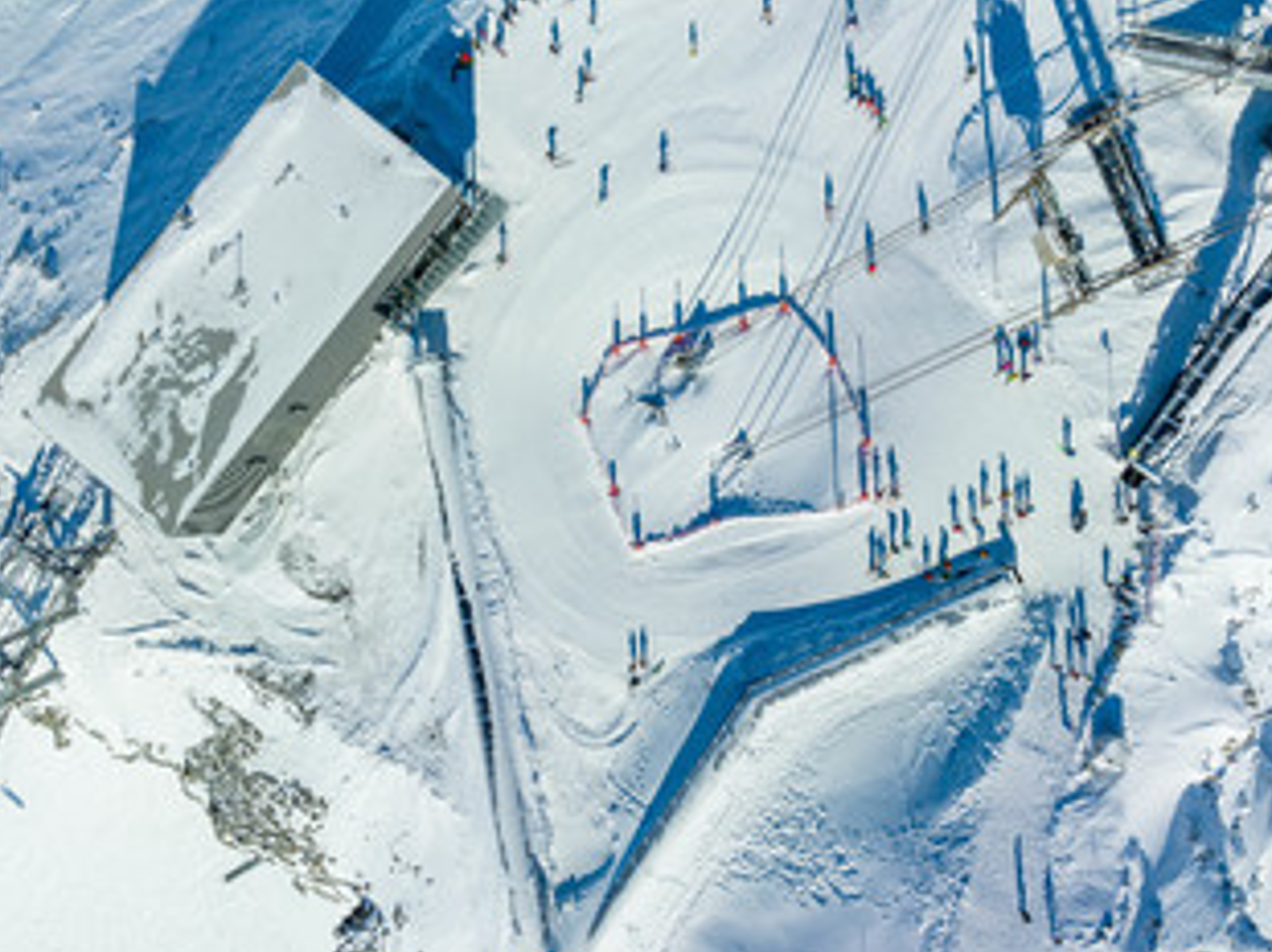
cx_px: 730
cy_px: 533
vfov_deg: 48.1
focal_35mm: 29
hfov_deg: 61.4
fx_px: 1065
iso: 100
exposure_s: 1/320
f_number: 11
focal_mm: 12.3
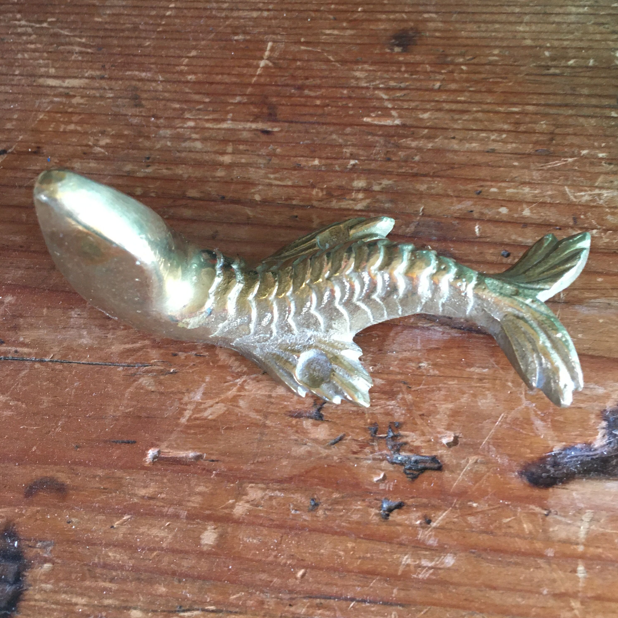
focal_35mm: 35
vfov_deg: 47.0
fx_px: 707
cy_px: 254
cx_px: 309
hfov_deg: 47.2
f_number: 2.2
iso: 200
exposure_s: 1/33
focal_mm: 4.15
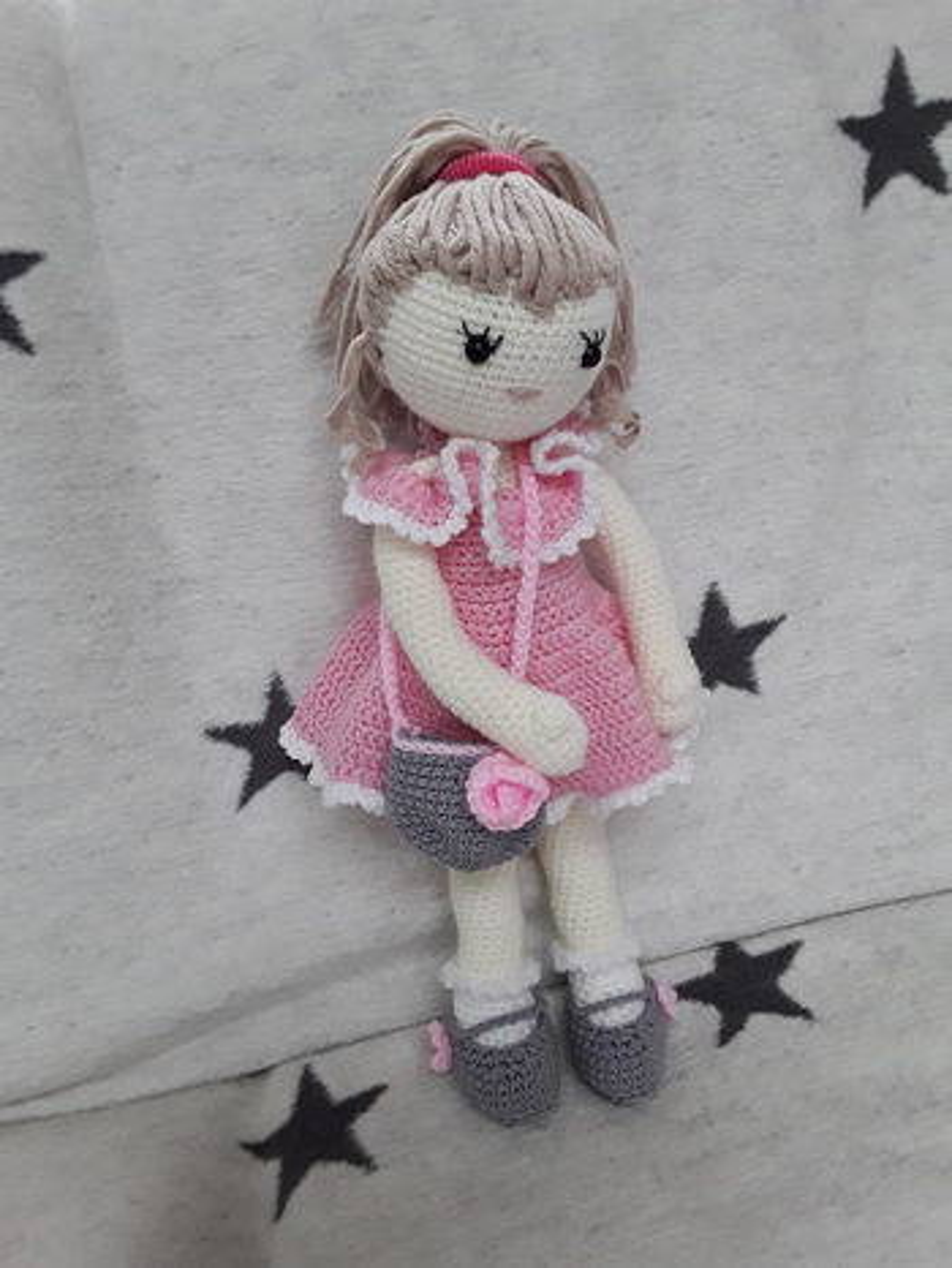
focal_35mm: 27
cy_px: 634
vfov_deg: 65.3
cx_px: 476
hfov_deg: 51.4
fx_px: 989
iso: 125
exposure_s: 1/33
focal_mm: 2.91
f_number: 1.9
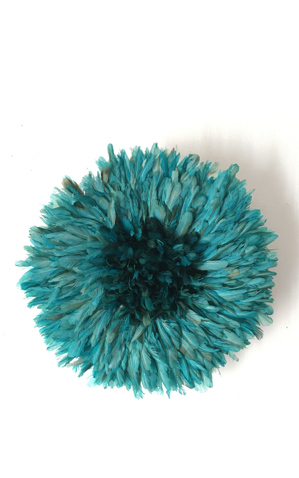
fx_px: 404
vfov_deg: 61.2
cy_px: 239
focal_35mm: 31
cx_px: 139
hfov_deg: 40.6
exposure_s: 1/17
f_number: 2.2
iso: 50
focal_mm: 4.15
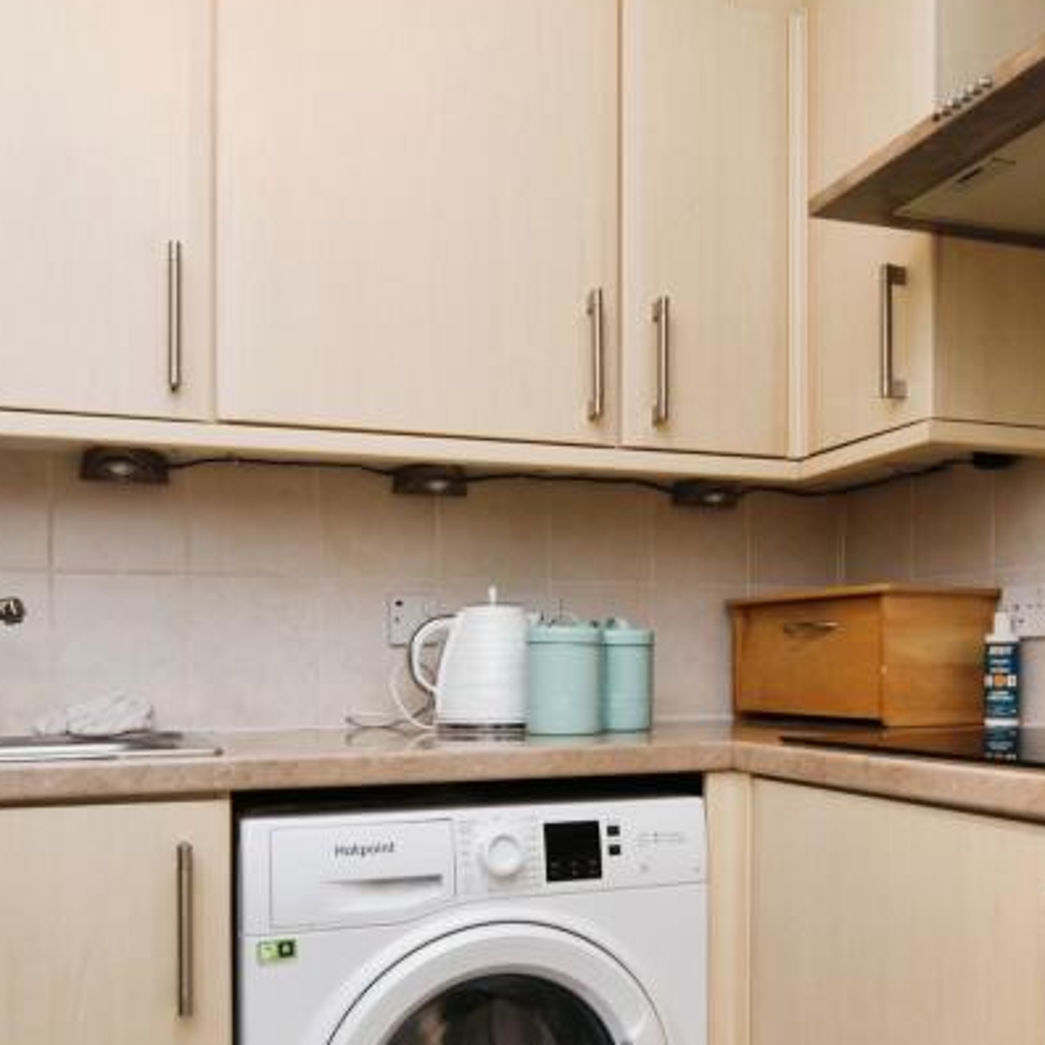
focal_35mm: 33
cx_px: 530
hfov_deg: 49.7
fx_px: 1127
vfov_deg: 48.9
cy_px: 698
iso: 640
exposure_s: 1/60
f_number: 8
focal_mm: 15
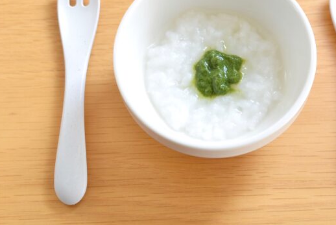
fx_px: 645
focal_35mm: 69
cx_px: 209
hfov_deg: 29.1
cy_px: 83
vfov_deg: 19.8
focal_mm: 18.5
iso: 200
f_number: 3.2
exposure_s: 1/100
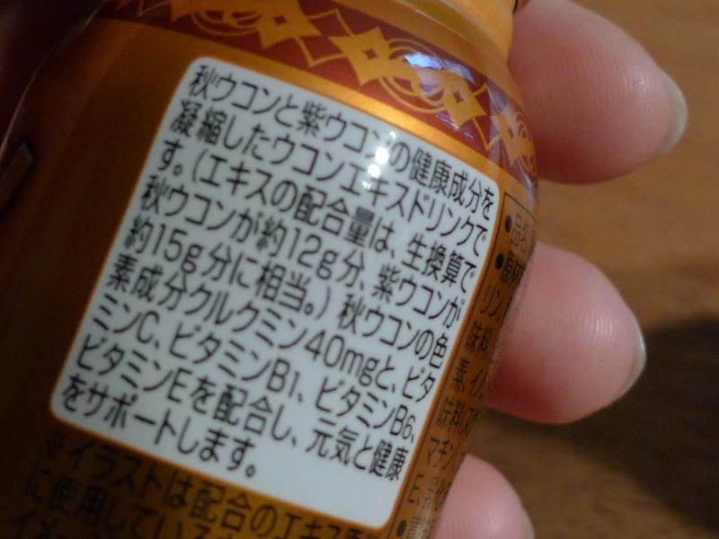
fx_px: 1184
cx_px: 360
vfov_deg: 25.7
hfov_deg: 33.8
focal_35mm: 57
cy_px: 270
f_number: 2.8
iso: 320
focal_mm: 6.8
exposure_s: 1/40
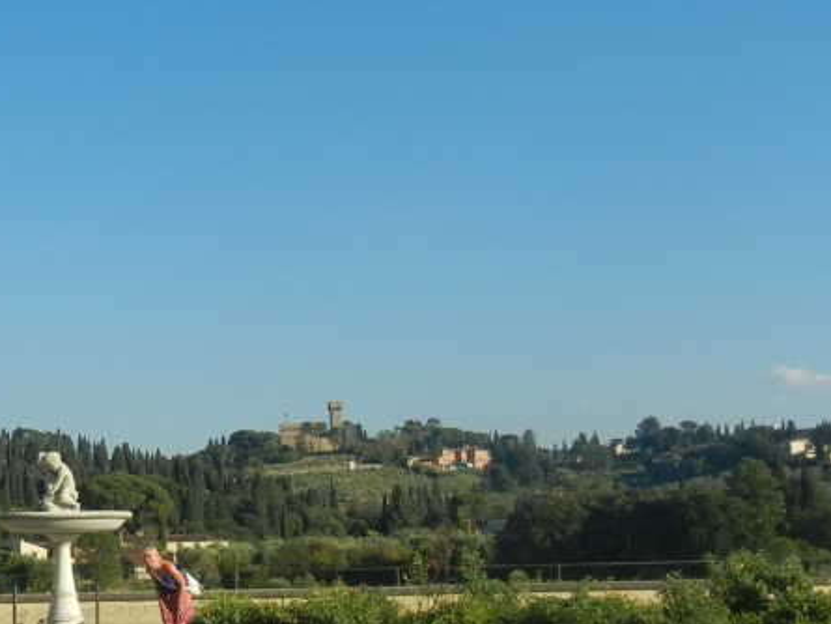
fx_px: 1657
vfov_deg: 21.2
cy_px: 445
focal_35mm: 69
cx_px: 69
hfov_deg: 27.1
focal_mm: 5.4
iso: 160
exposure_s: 1/394
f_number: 7
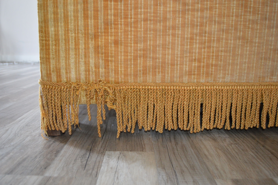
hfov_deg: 57.3
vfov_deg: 39.9
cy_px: 92
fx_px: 255
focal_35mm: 33
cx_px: 139
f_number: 3.5
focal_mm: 22
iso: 1250
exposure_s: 1/60
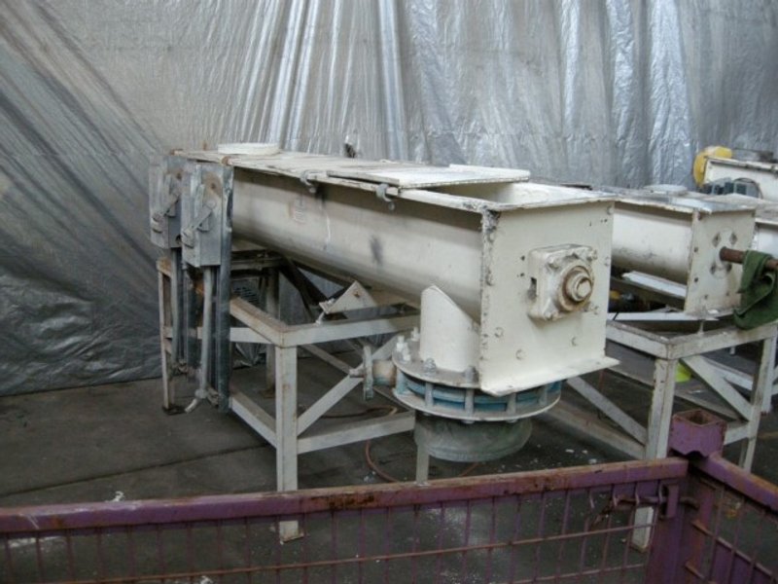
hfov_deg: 52.6
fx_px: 787
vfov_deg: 40.7
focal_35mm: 35
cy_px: 292
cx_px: 389
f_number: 2.7
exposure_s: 1/8
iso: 411
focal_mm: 7.5
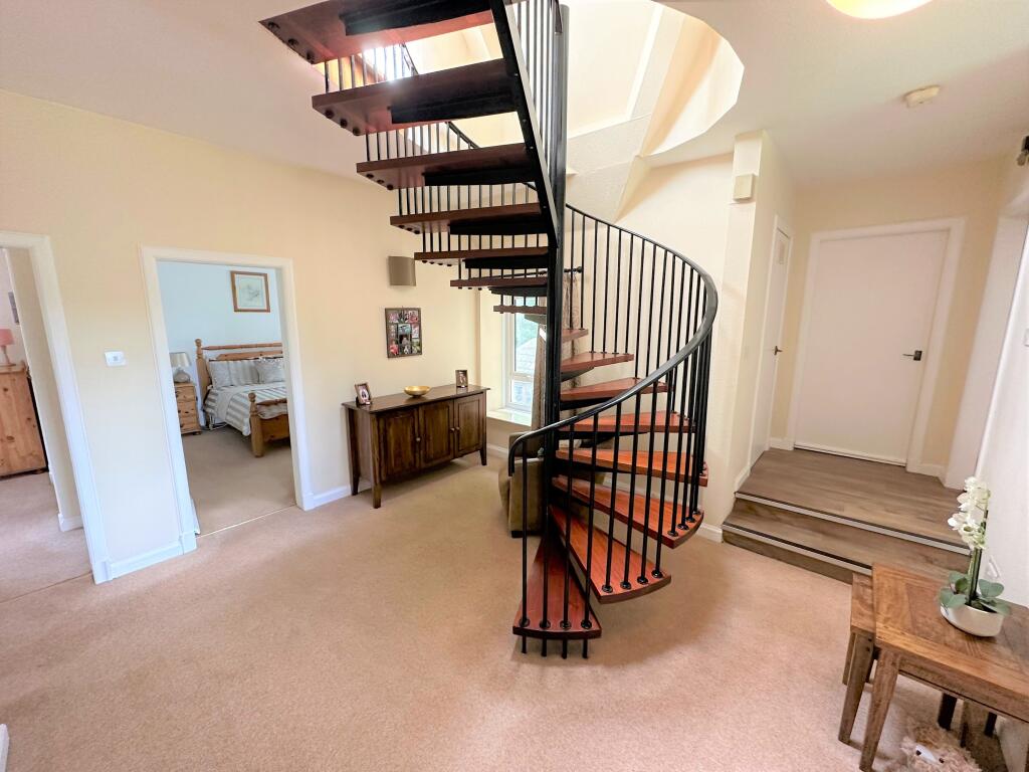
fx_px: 416
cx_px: 514
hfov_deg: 102.1
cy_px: 386
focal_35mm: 14
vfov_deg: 85.7
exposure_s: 1/83
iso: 320
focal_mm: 2.22
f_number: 2.2
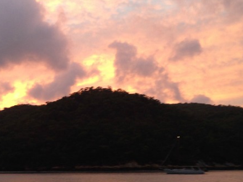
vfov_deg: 19.6
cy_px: 97
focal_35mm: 75
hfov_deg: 25.8
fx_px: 526
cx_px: 75
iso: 50
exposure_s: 1/20
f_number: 2.4
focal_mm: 4.12
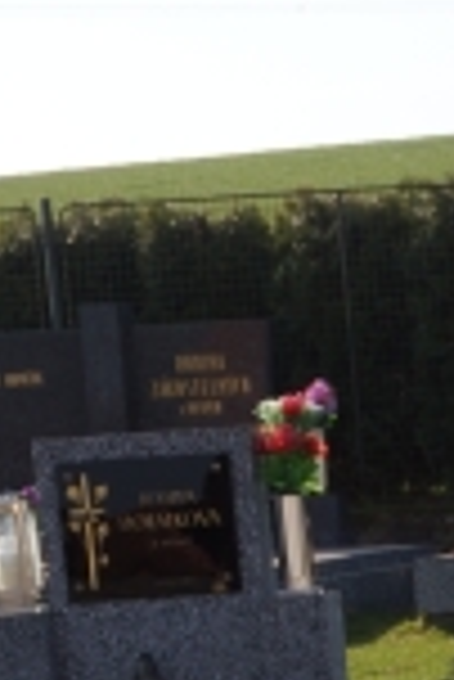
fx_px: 4492
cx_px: 1005
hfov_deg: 5.6
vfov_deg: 8.0
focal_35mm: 238
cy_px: 1648
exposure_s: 1/160
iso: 100
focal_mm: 30
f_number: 8
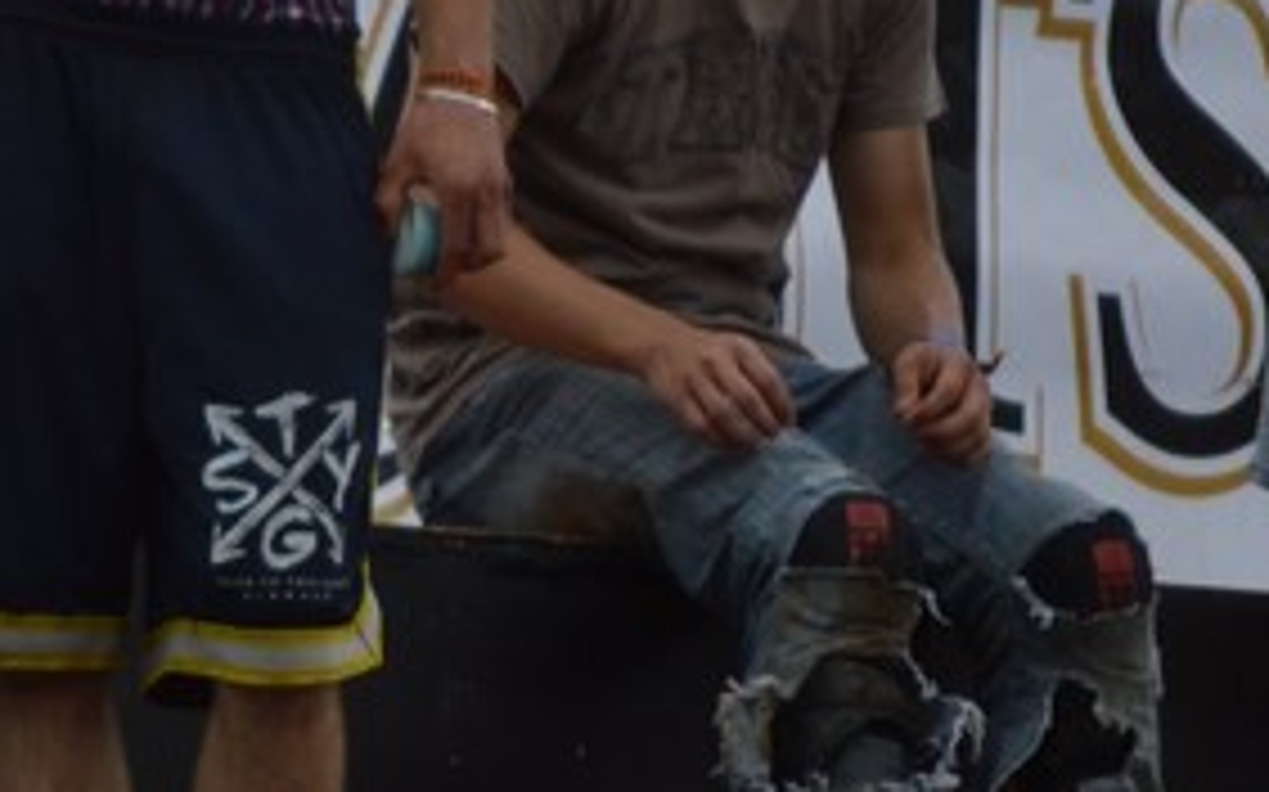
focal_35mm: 976
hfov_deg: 2.2
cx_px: -9
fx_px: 33741
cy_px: 36
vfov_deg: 1.3
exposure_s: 1/2500
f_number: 5.6
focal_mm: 200
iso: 400
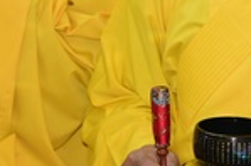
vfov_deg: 5.0
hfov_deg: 7.6
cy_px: -176
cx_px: 211
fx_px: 1887
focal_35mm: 271
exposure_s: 1/60
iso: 320
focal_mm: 62
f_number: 4
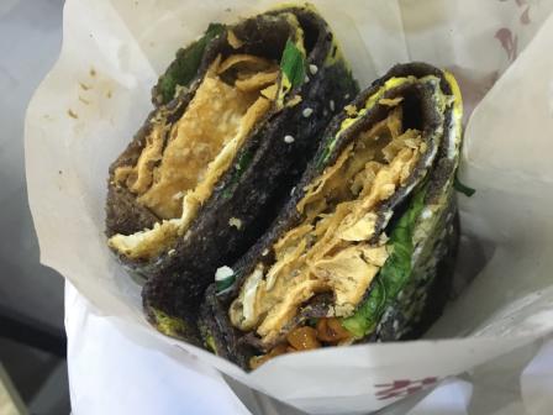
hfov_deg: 61.7
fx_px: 463
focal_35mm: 29
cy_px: 208
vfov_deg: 48.2
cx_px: 276
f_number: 2.2
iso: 400
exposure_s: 1/17
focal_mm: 4.15
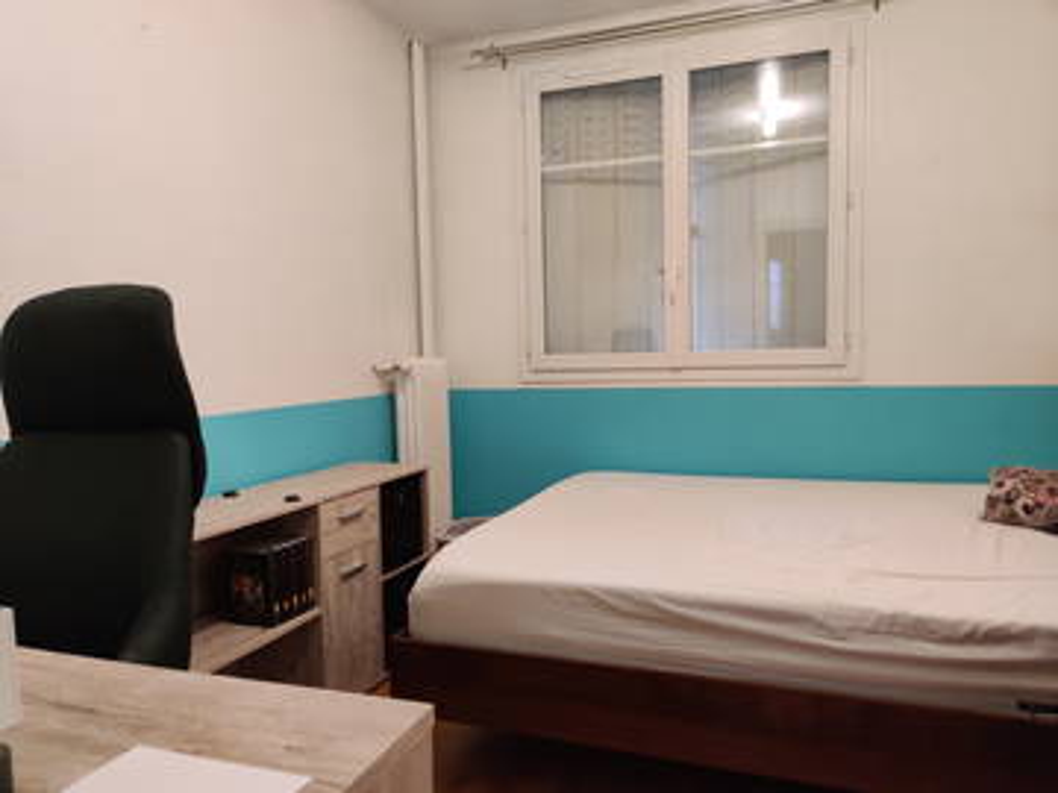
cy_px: 396
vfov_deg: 51.4
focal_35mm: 27
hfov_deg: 65.3
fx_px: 825
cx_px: 529
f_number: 1.65
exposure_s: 1/50
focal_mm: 4.75
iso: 1250
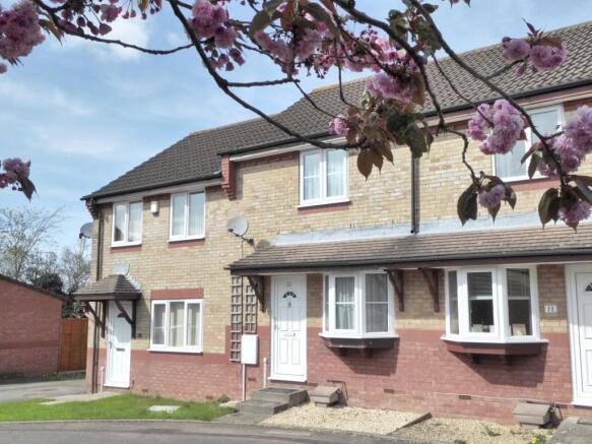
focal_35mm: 35
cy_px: 222
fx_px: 598
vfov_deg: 40.7
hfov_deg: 52.6
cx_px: 296
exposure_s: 1/1600
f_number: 3.7
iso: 400
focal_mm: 6.3
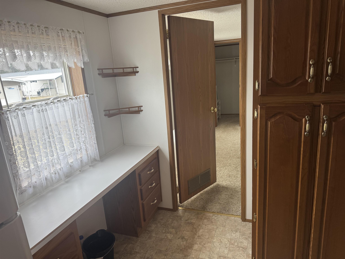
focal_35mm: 24
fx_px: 239
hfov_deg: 71.6
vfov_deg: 56.8
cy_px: 130
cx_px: 172
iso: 125
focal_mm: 6.76
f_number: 1.78
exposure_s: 1/121
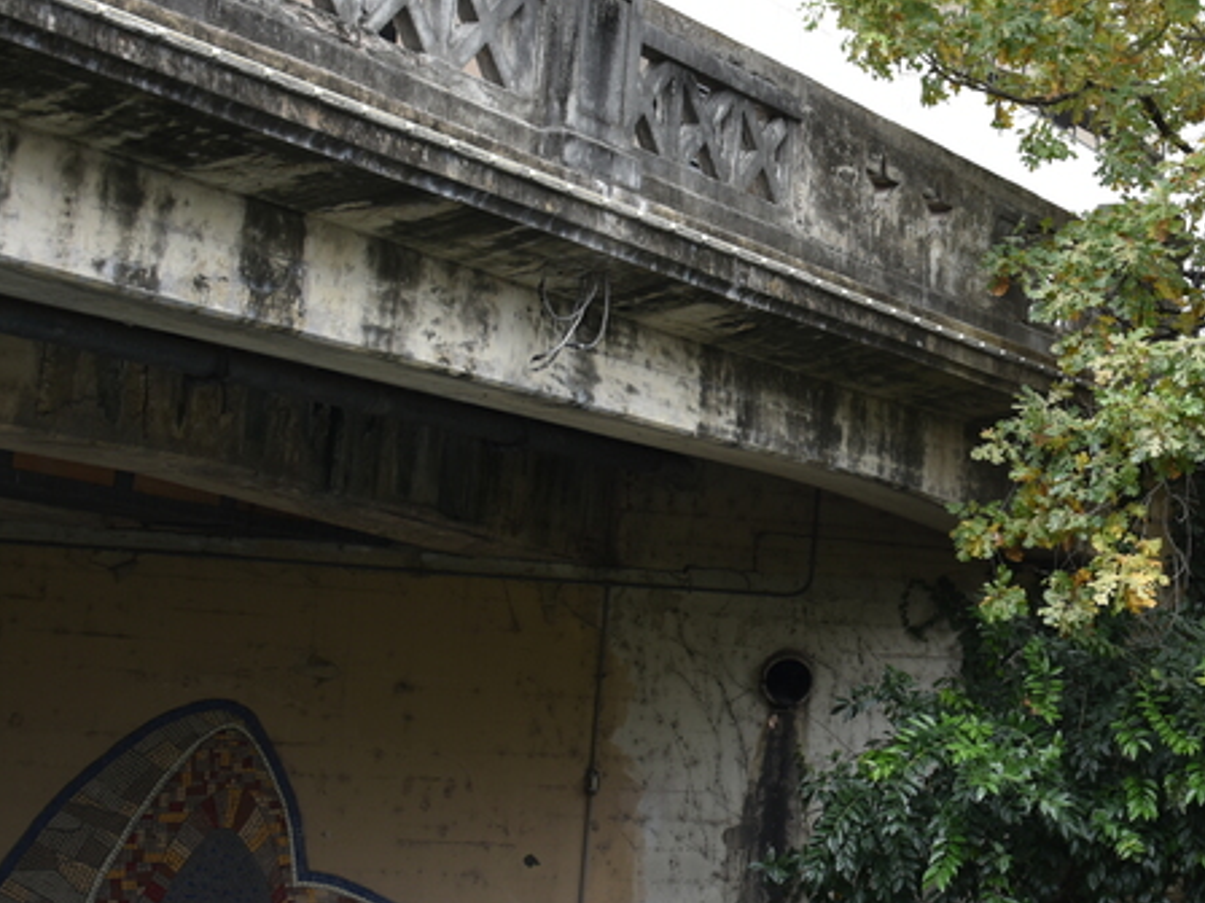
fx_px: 2680
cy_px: 360
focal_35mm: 77
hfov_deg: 24.5
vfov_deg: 19.1
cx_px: 1116
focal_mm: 28
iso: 100
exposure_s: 1/100
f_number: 5
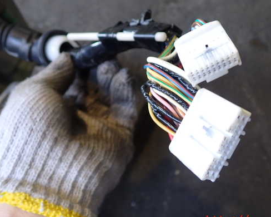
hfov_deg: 49.9
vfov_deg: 41.1
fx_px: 289
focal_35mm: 36
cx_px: 165
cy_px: 103
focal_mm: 5.4
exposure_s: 1/50
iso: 200
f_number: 2.3
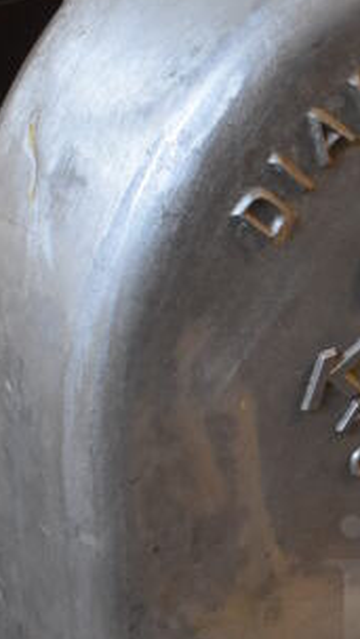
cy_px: 613
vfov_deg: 14.1
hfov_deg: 7.9
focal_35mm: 151
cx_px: 482
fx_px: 2563
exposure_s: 1/125
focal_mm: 32
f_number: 4.5
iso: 2500
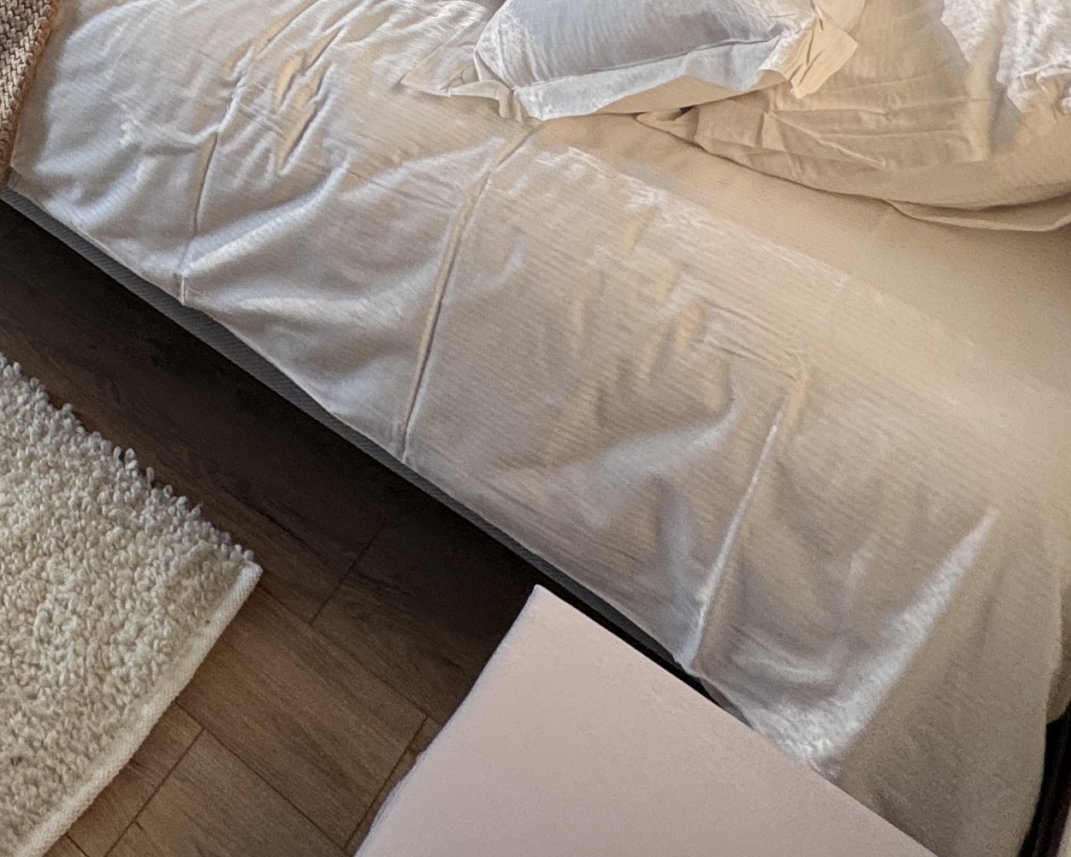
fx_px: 1395
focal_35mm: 44
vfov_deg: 25.7
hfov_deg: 34.9
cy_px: -423
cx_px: -161
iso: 160
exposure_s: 1/99
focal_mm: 2.22
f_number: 2.2
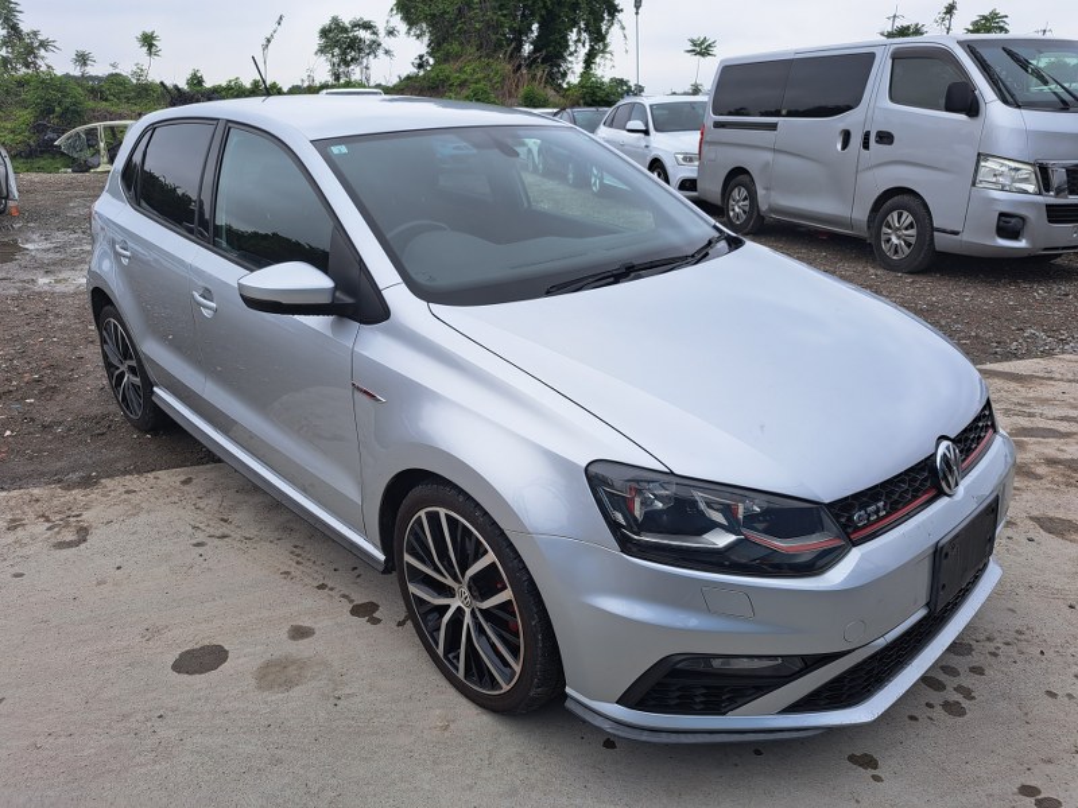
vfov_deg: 56.8
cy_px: 404
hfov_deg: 71.6
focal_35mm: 24
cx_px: 539
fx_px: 747
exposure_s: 1/259
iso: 50
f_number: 1.8
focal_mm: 5.23
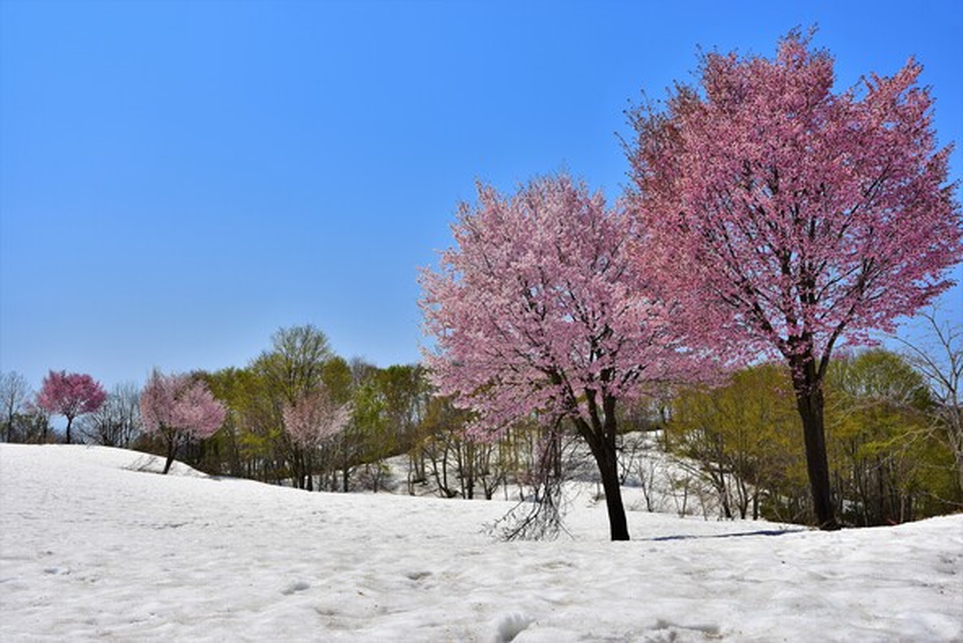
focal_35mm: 33
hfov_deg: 57.2
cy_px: 322
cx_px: 482
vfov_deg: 40.0
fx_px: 883
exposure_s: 1/500
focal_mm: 22
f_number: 8
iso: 100
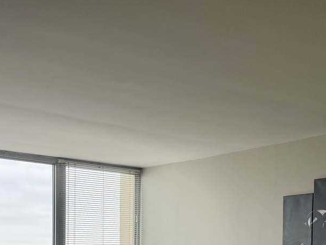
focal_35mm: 57
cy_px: 255
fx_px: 537
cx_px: 179
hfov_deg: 33.7
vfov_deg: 24.3
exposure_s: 1/230
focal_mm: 6.76
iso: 125
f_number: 1.78
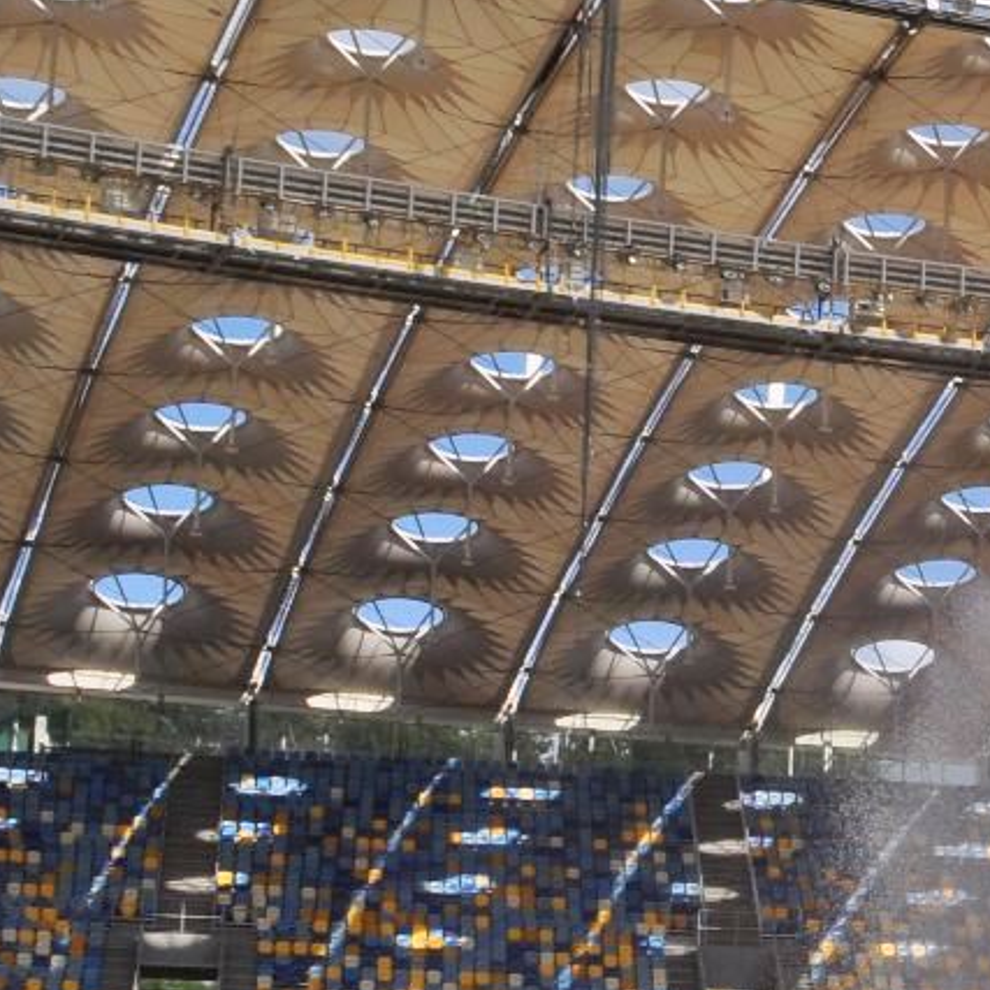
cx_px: 1871
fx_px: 3721
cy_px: 1002
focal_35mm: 115
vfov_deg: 14.9
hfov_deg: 13.4
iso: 200
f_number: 11
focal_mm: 18
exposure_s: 1/500
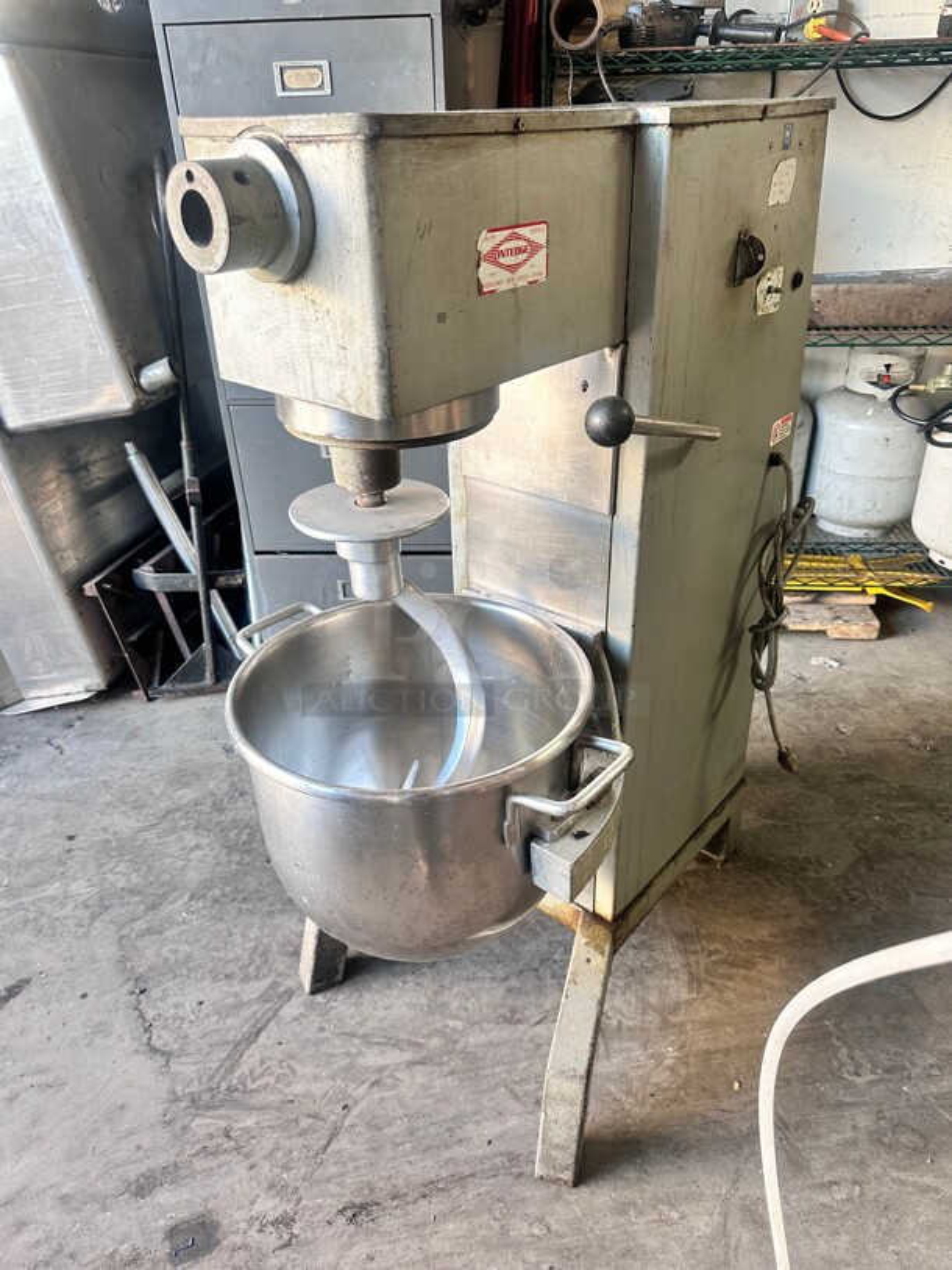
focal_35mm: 24
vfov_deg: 71.6
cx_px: 476
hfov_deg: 56.8
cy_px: 635
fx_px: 880
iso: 250
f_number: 1.78
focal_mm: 6.86
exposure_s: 1/109
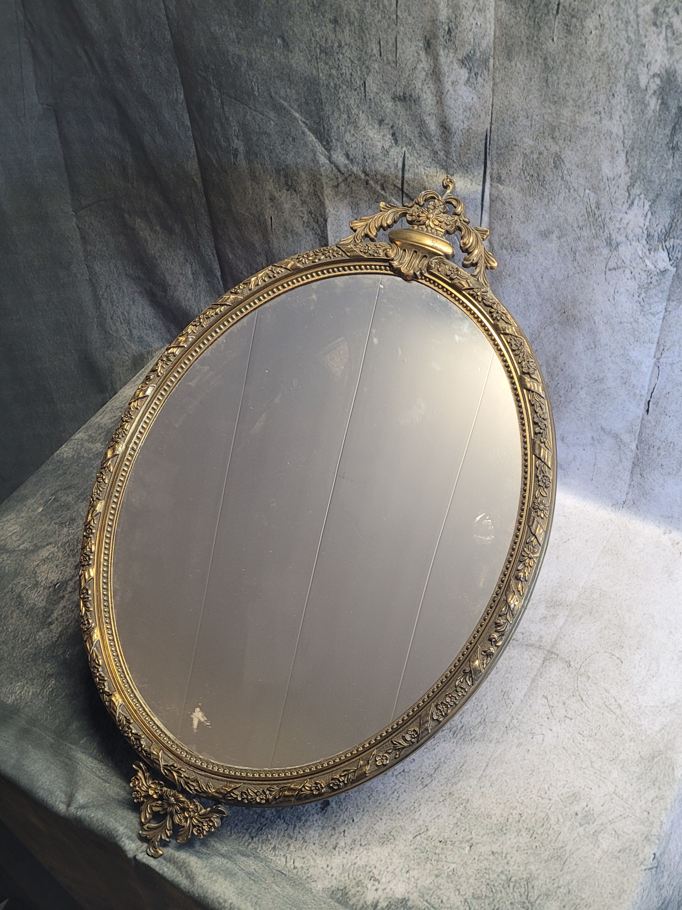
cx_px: 341
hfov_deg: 53.1
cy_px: 455
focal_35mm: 26
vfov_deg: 67.3
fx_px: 683
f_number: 1.8
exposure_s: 1/50
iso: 250
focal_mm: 5.4
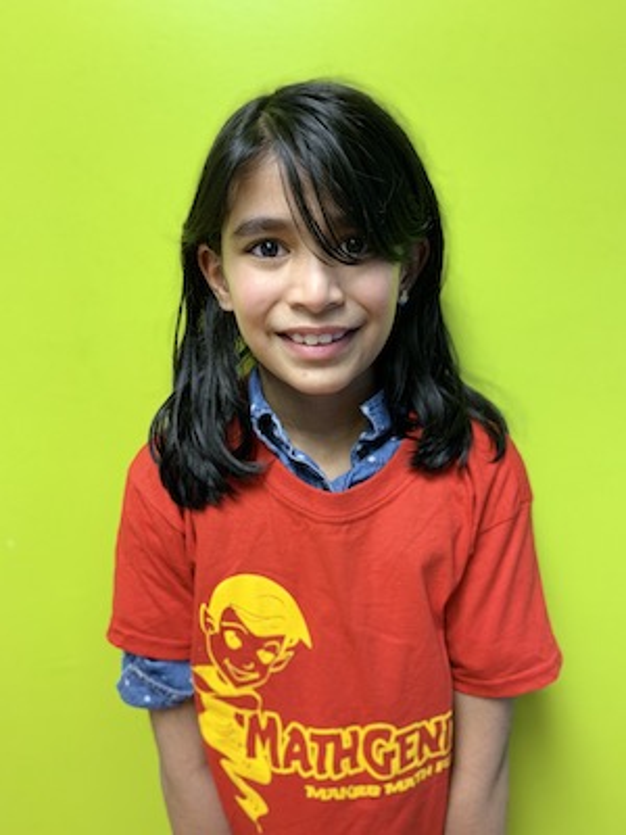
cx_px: 313
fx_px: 627
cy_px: 418
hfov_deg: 53.1
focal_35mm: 26
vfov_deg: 67.3
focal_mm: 4.25
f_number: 1.8
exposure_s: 1/60
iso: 250
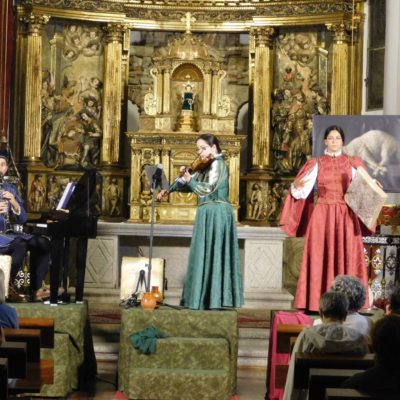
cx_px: 198
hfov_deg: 14.9
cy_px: 200
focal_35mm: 117
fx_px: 1530
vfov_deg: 14.9
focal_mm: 17.6
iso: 800
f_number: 4.6
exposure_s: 1/25
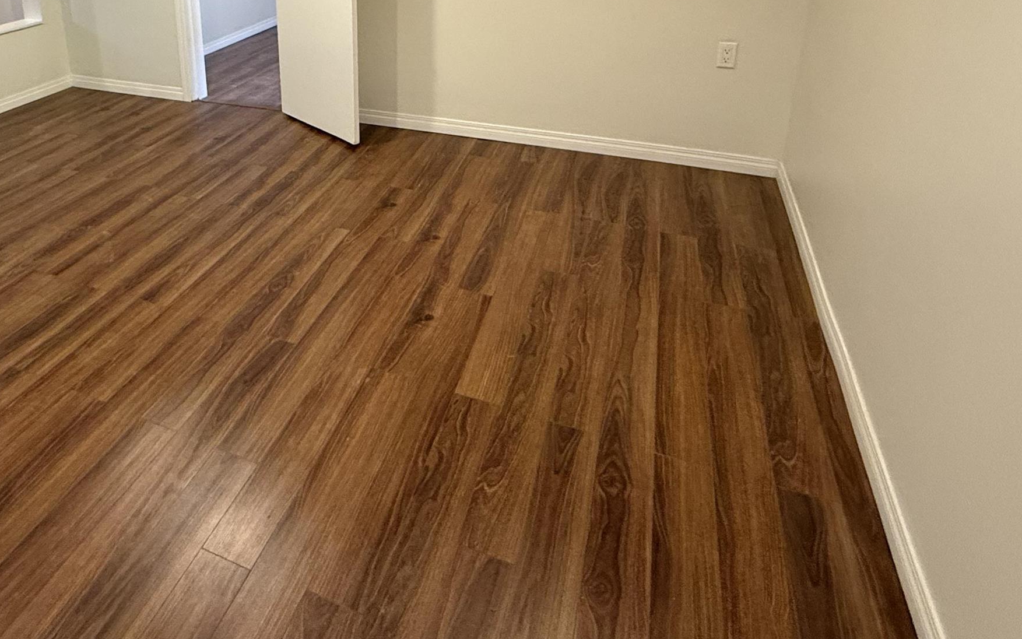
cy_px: 94
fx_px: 724
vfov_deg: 44.4
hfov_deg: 67.2
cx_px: 293
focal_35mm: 26
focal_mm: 2.22
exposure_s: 1/60
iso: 400
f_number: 2.2
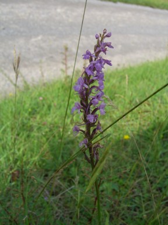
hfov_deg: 37.7
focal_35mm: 38
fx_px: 246
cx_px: 84
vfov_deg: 49.0
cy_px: 112
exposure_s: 1/400
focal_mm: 7.9
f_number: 4
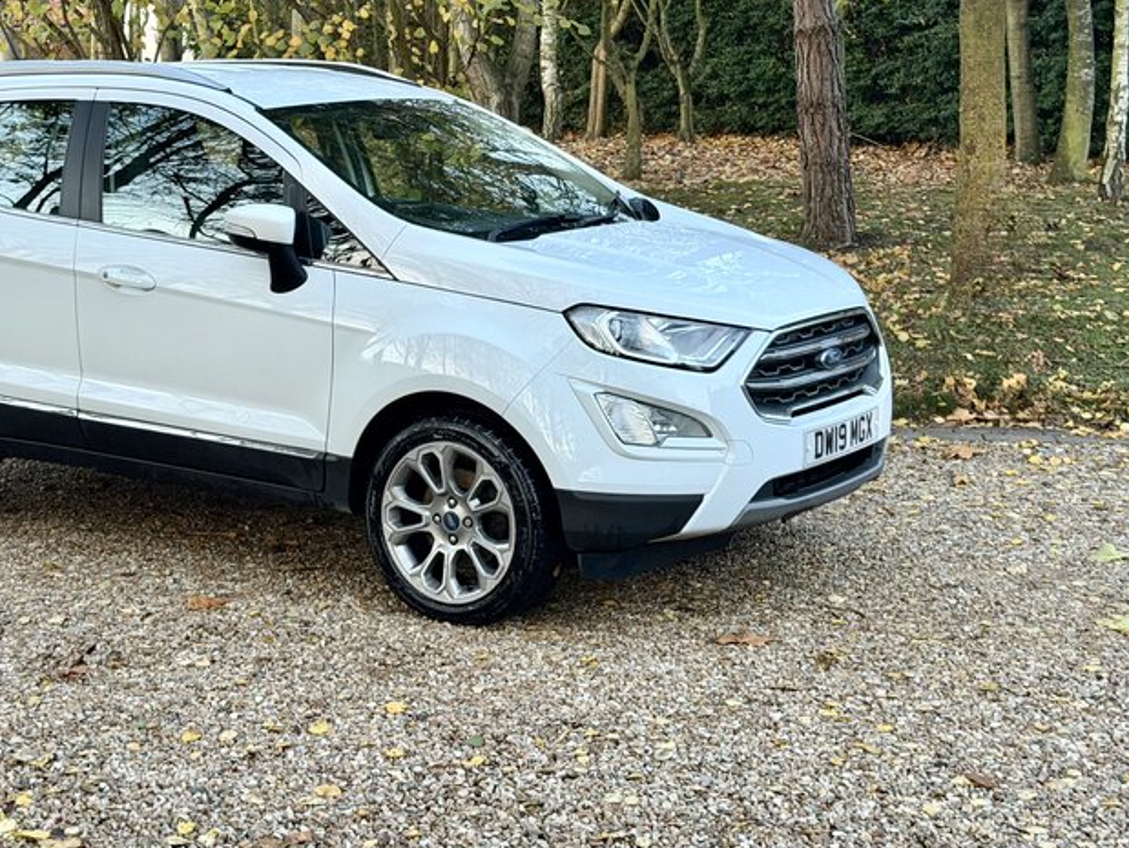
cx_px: 423
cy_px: 314
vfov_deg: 23.6
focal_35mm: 62
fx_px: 2023
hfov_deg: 31.0
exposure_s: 1/46
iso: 250
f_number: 1.78
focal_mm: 6.76
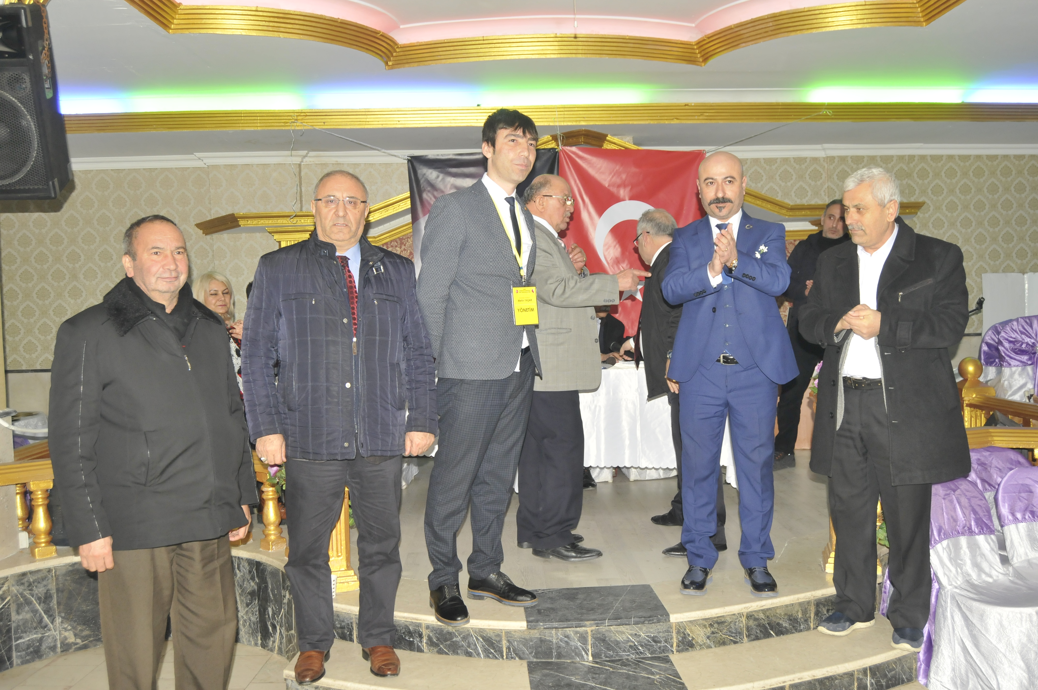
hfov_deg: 57.3
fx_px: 950
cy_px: 345
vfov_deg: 39.9
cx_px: 519
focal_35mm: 33
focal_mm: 22
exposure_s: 1/60
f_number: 5
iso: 800
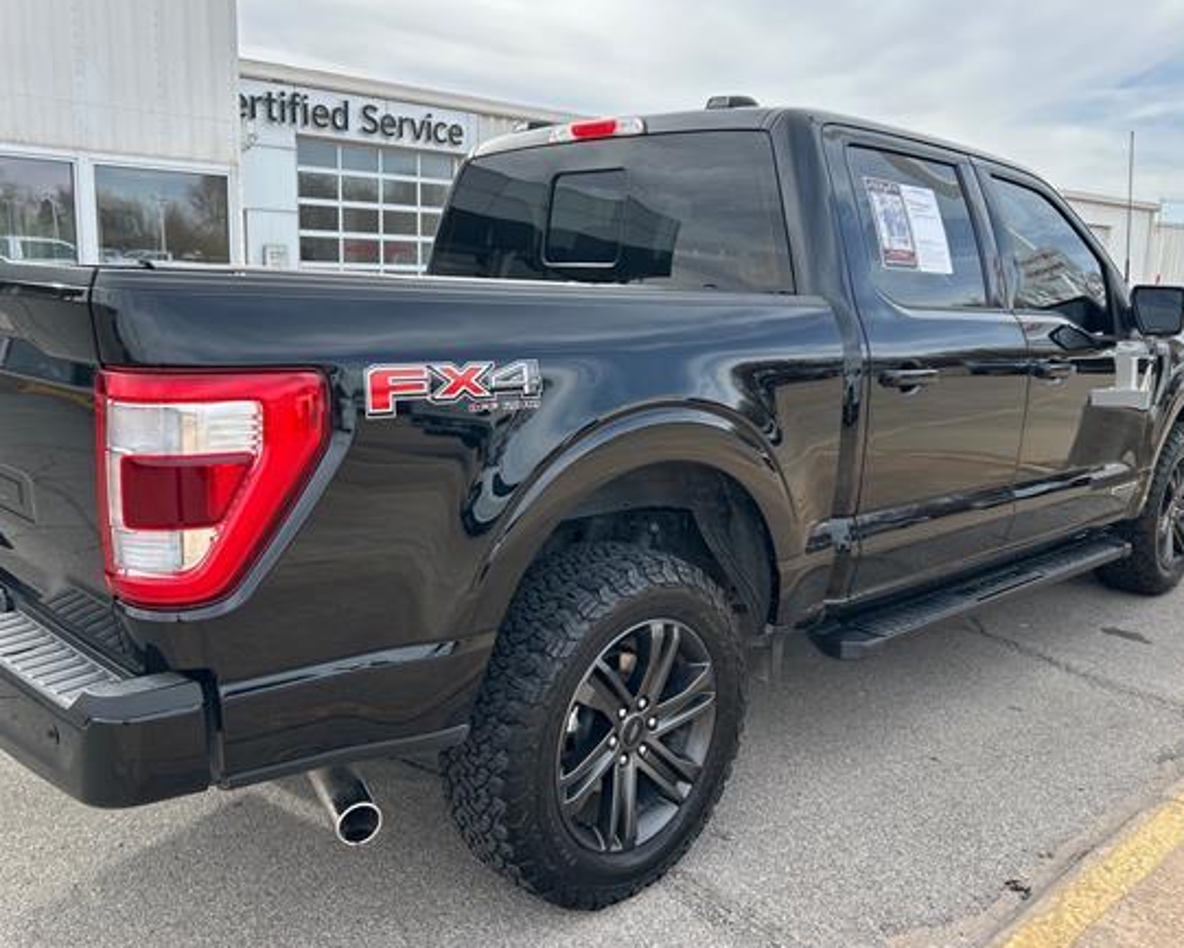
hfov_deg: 58.7
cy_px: 447
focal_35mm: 30
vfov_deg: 48.5
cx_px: 543
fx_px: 1051
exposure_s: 1/1112
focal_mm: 5.7
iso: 50
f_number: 1.5
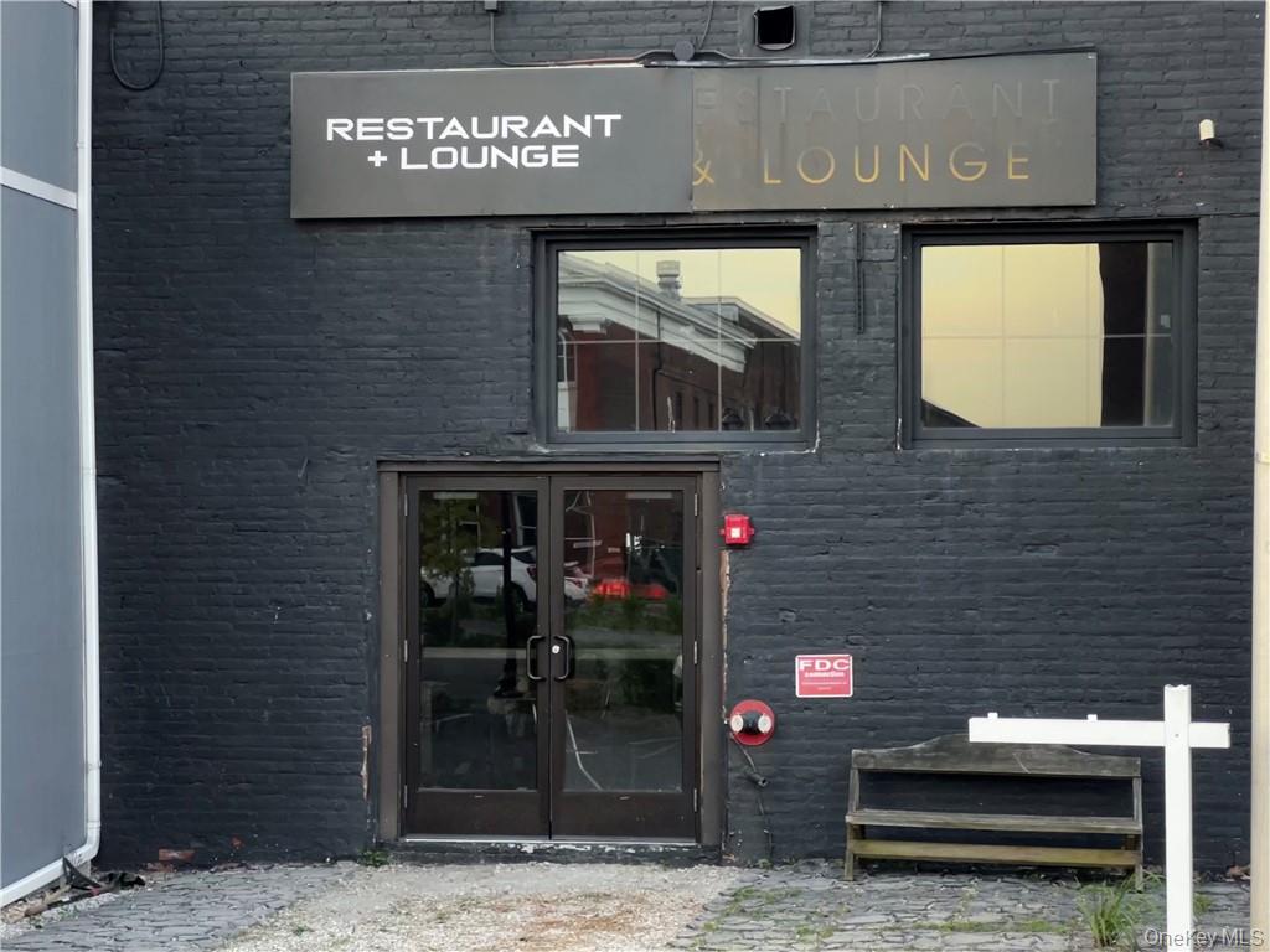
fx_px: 2825
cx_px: 635
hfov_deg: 25.3
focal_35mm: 77
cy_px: 476
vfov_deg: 19.1
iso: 100
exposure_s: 1/99
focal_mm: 9
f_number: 2.8
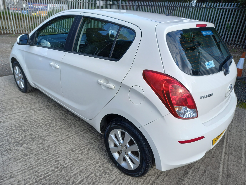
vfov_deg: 54.9
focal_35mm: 25
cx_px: 123
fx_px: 178
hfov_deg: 69.4
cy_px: 92
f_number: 2
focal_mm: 4.6
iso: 25
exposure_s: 1/429
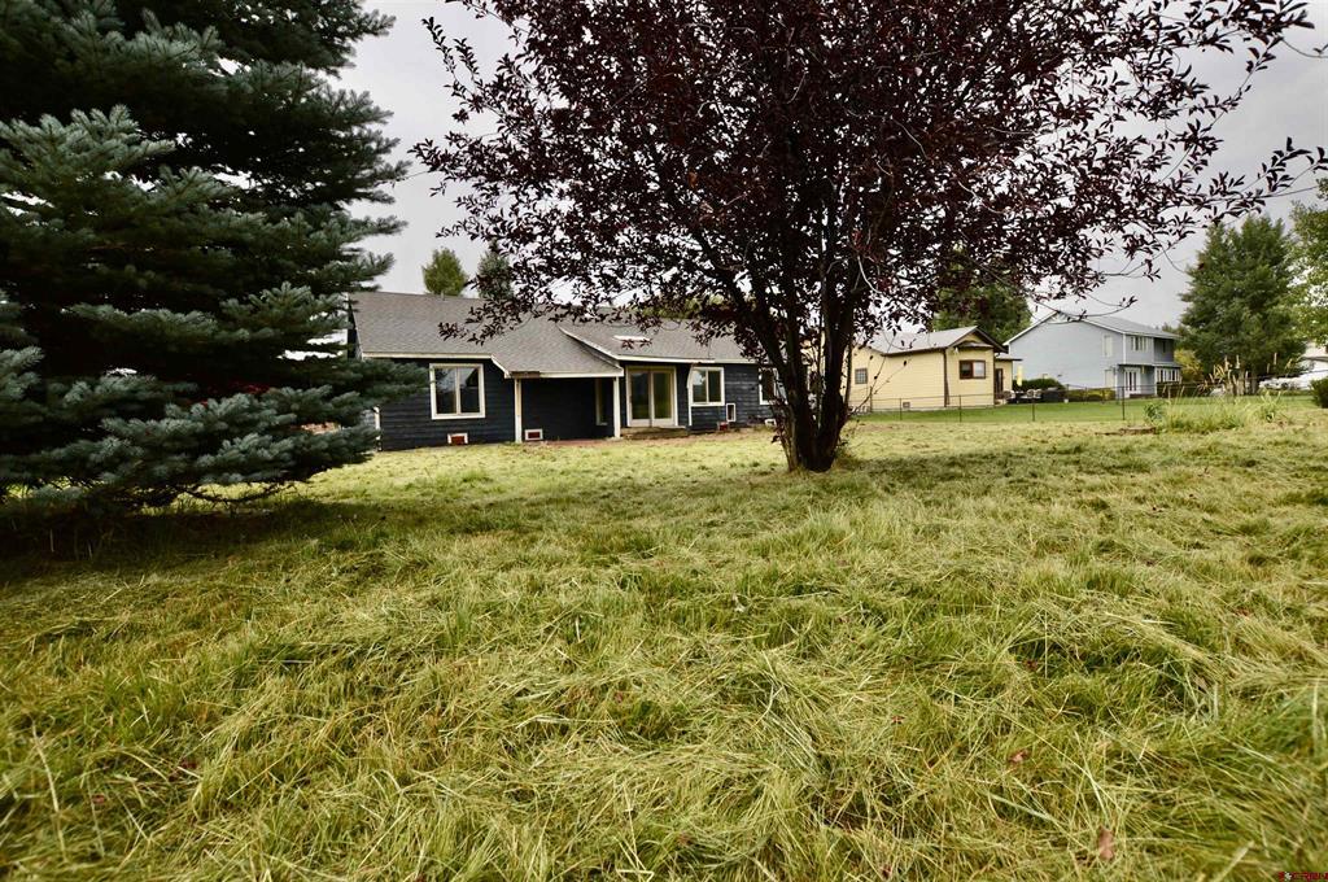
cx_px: 664
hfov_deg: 100.5
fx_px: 553
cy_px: 441
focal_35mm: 15
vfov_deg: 77.2
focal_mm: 10
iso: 100
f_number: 5.6
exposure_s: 1/125
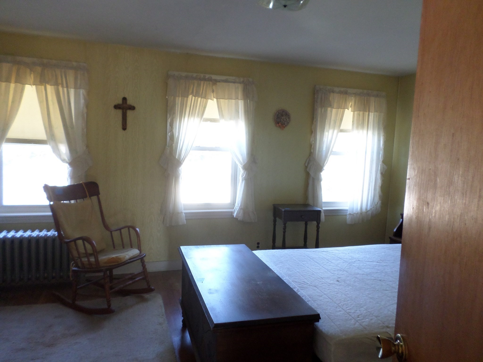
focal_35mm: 25
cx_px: 242
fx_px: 349
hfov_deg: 69.4
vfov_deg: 54.9
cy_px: 181
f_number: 2.5
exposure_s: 1/30
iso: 200
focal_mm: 4.5
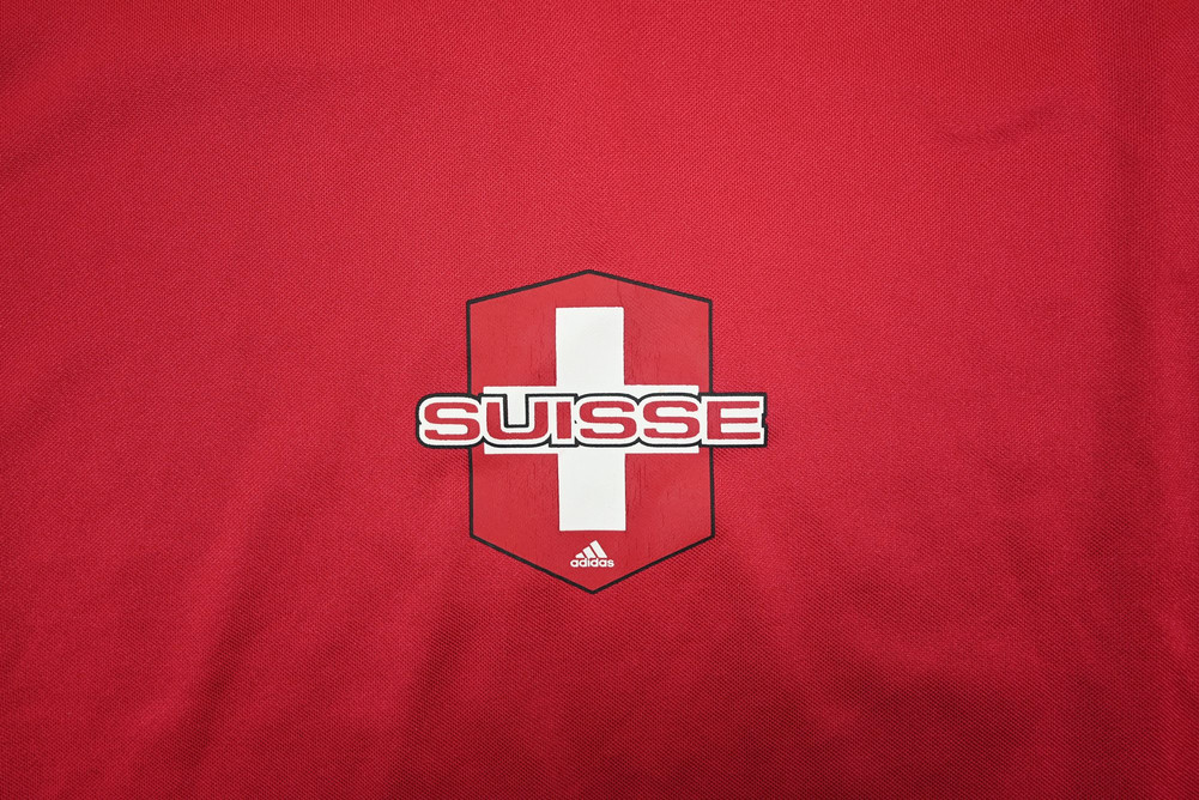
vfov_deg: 44.3
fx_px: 983
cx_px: 600
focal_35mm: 30
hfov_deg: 62.8
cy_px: 400
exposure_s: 1/125
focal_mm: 29.5
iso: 200
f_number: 4.5
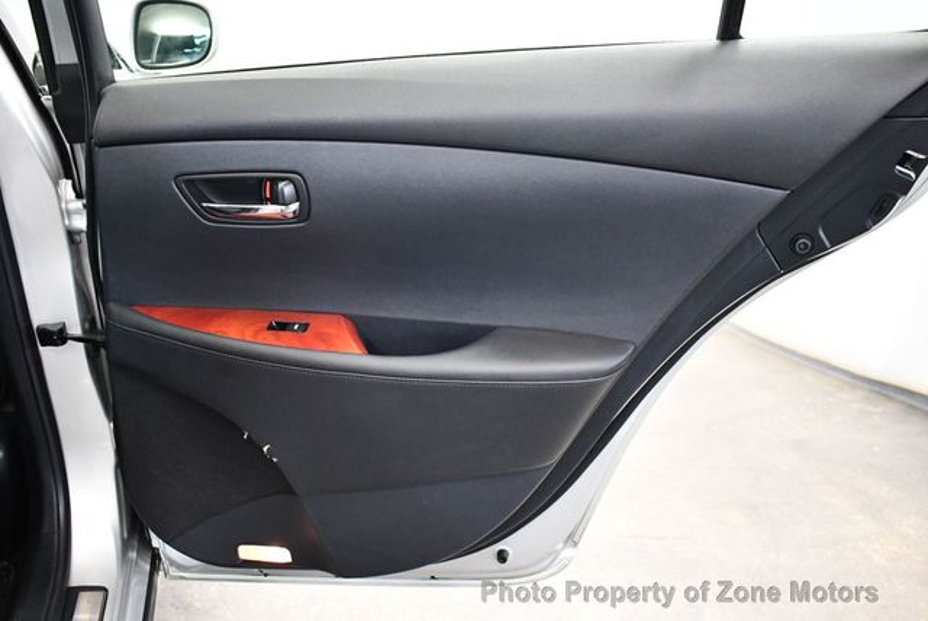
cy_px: 310
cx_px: 464
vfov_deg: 36.9
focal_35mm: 36
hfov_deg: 53.1
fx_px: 929
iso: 3200
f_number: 3.5
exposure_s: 1/60
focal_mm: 18
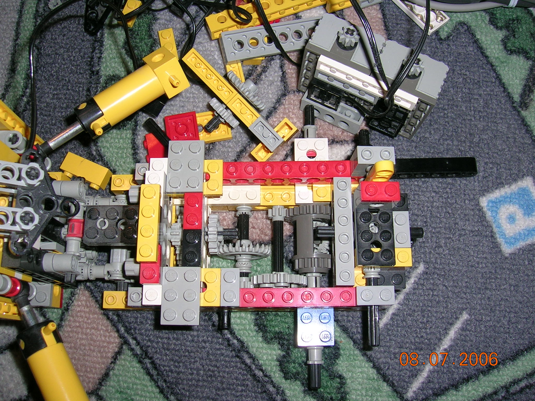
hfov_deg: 52.6
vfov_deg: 40.7
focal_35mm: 35
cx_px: 268
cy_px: 200
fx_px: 541
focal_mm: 5.4
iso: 50
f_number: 4.8
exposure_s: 1/60.1
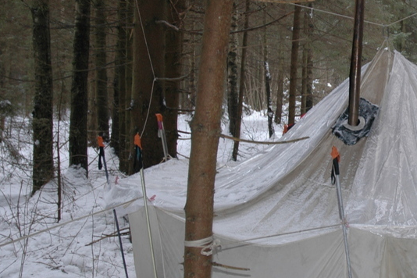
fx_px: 799
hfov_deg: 27.9
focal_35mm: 69
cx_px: 390
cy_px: 120
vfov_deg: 19.7
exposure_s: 1/20
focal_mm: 24
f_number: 3.8
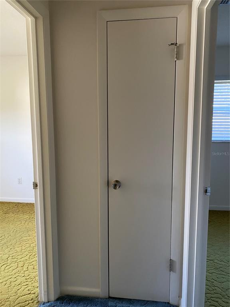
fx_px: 230
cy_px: 154
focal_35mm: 26
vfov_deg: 67.3
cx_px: 115
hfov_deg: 53.1
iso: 320
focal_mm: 4.25
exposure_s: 1/60
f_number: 1.8
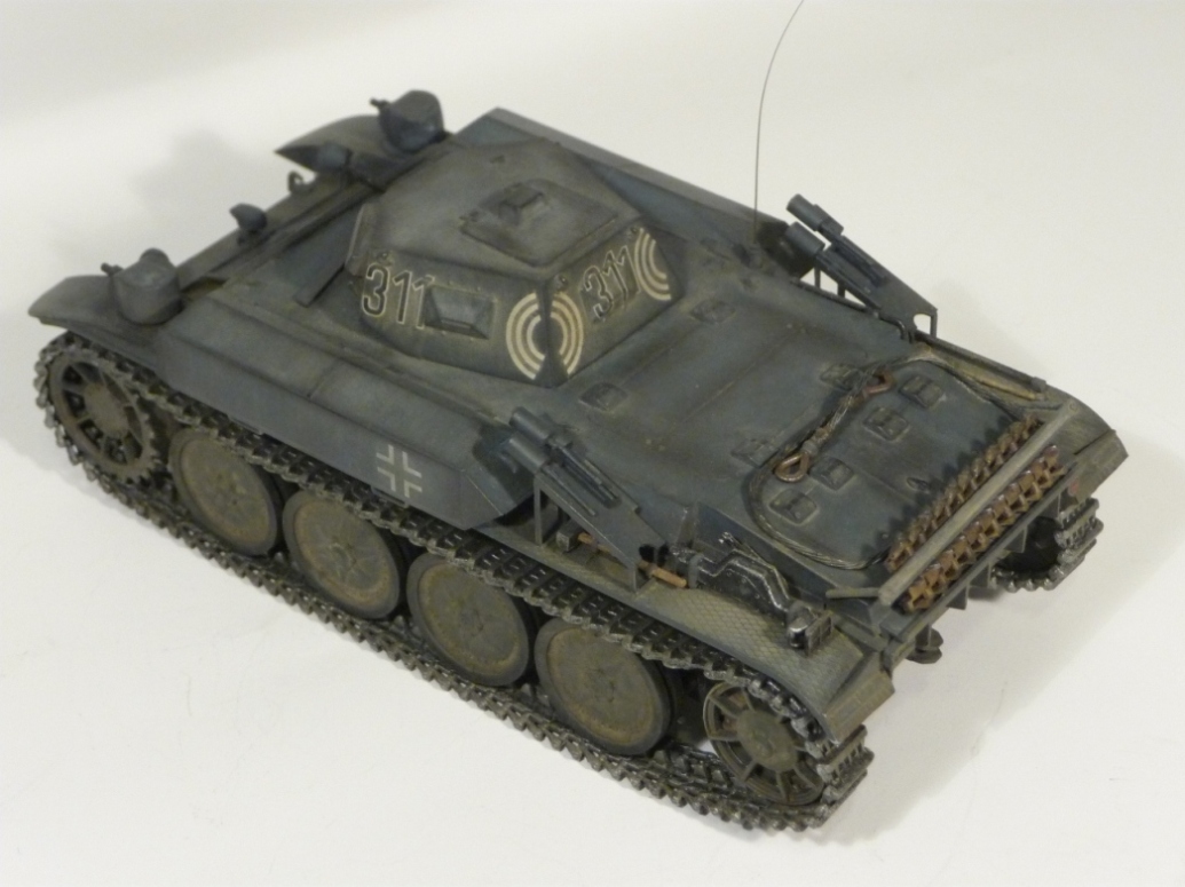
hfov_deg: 25.4
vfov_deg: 19.1
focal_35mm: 77
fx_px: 2634
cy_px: 444
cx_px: 592
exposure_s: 1/30
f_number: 4.6
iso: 400
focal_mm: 13.1
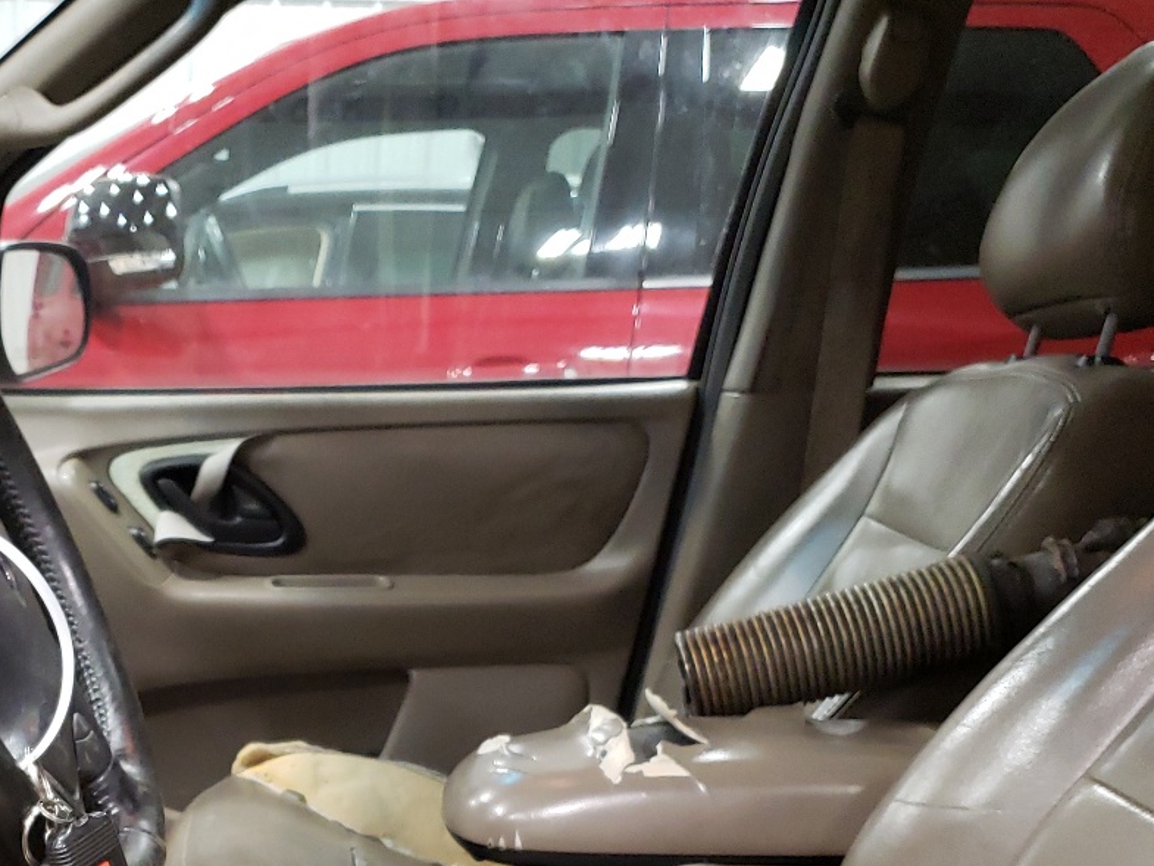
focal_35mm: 53
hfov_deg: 35.3
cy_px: 857
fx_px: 1767
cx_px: 273
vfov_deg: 26.2
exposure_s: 1/40
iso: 269
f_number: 1.5
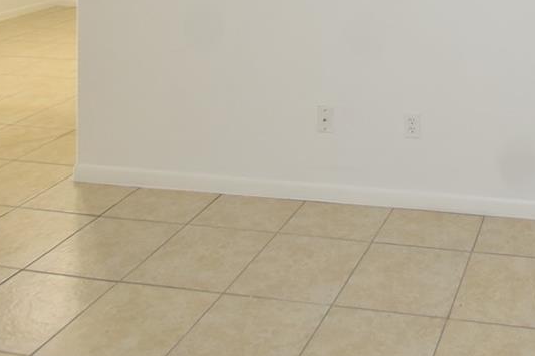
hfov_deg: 39.8
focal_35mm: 45
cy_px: -143
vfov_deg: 24.7
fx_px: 669
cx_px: 499
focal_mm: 10
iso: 450
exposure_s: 1/60
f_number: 4
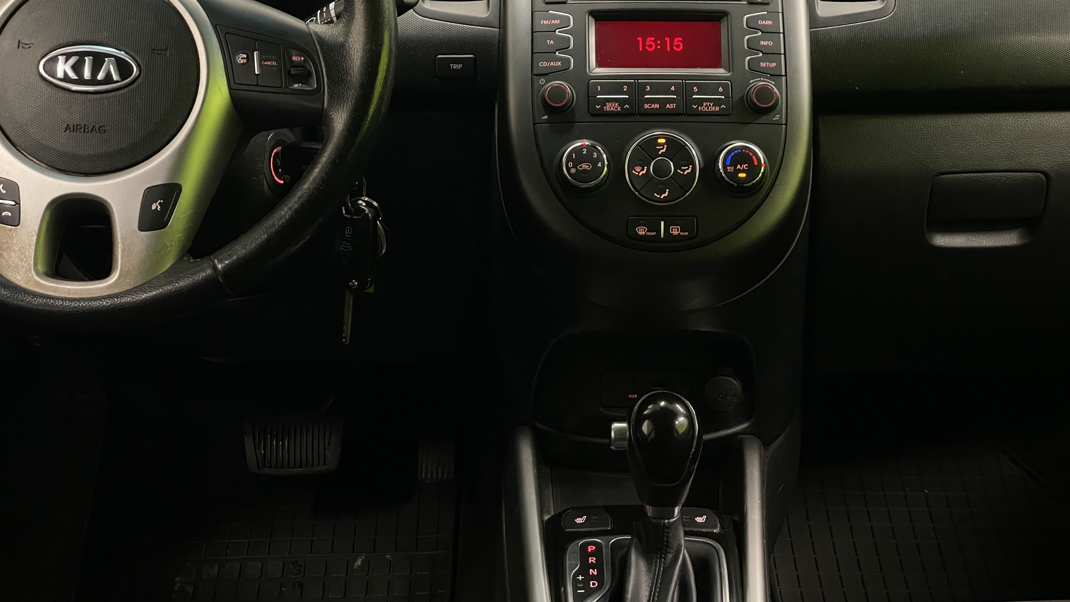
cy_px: 249
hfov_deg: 36.6
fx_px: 1617
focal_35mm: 57
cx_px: 536
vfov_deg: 21.1
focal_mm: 6
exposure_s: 1/50
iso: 320
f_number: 2
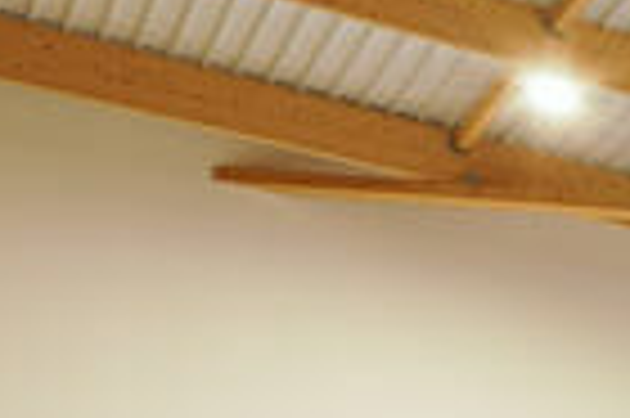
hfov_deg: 12.5
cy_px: 912
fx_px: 1923
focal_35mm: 110
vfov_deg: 11.0
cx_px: 1678
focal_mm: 16
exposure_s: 1/1.67
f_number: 11
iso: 100
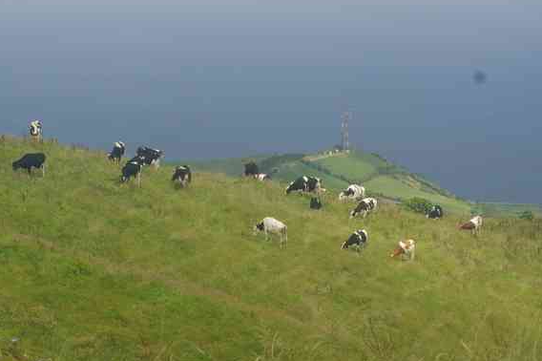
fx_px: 1986
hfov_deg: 15.5
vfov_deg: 10.4
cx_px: 199
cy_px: 201
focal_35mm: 132
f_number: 11
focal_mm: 50
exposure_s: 1/100
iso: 200
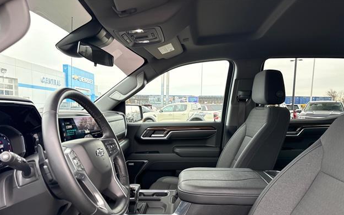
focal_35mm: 26
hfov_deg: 70.4
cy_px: 130
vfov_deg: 47.3
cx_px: 172
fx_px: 244
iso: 200
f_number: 1.78
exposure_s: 1/69
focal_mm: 6.76
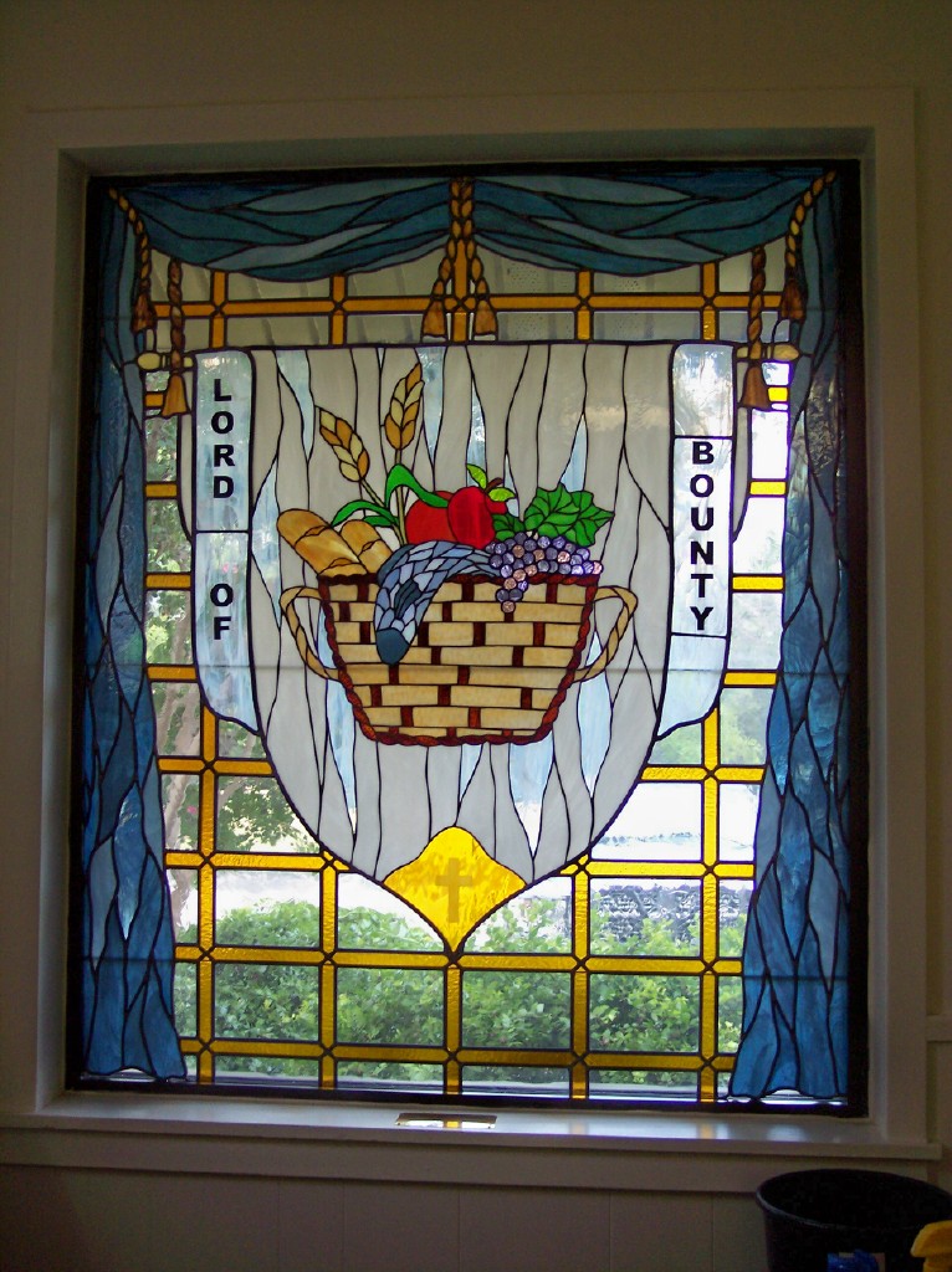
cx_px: 476
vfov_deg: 49.0
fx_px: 1396
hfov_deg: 37.7
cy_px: 636
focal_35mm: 38
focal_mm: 8
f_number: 2.8
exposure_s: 1/90
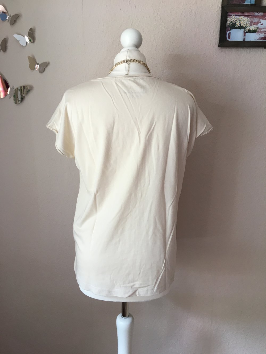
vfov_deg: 61.7
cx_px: 133
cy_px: 177
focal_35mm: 29
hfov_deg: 48.2
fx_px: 297
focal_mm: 4.15
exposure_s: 1/30
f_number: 2.2
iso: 32
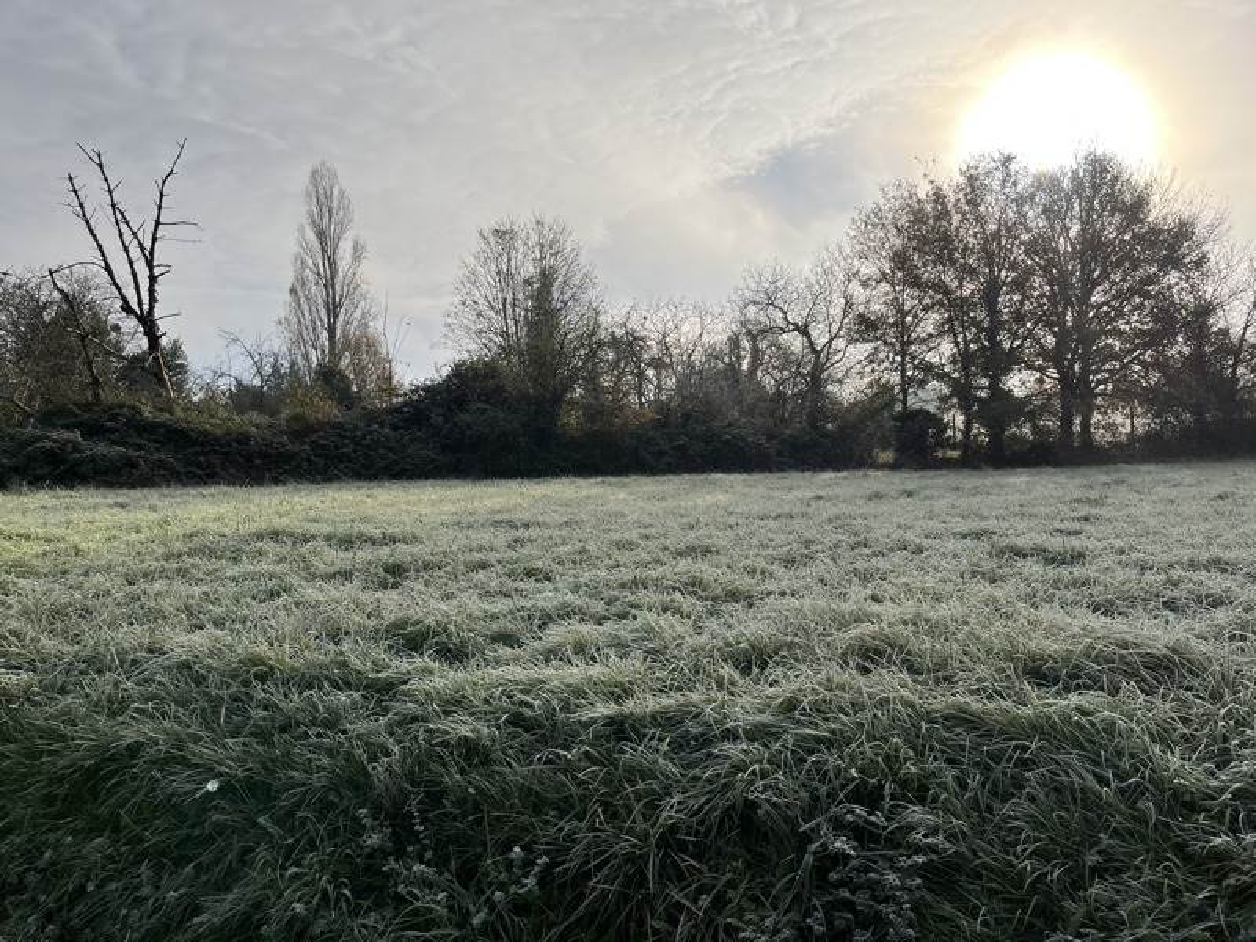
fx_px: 943
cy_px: 471
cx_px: 628
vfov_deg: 53.1
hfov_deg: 67.3
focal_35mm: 26
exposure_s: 1/9091
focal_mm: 5.1
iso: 50
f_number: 1.6
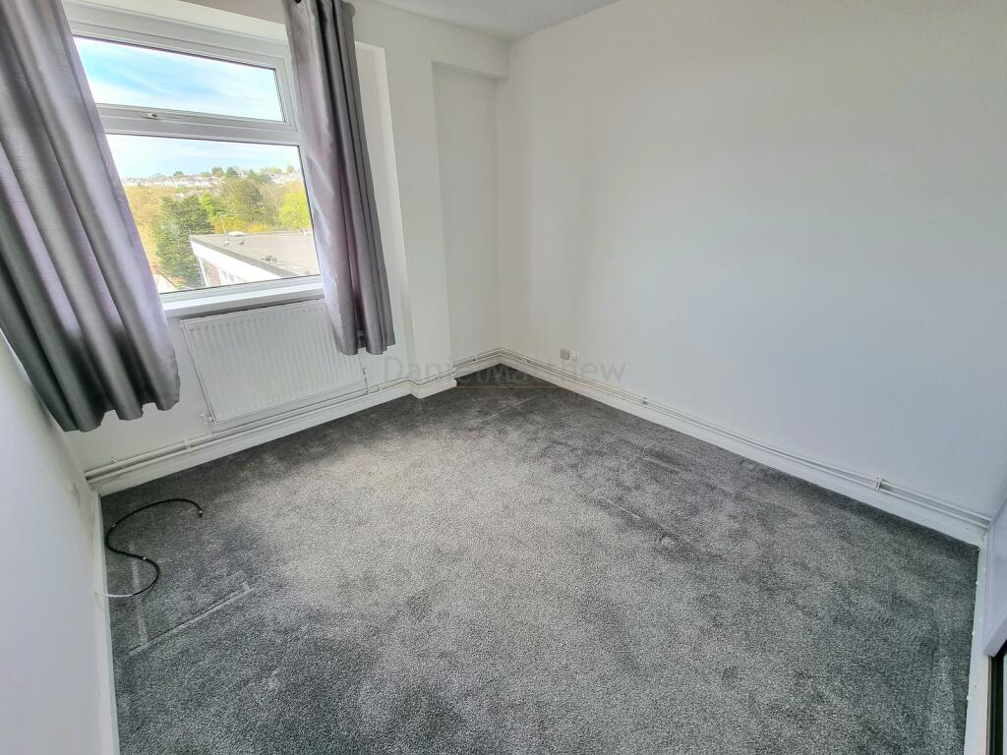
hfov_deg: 106.2
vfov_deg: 89.9
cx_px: 504
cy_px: 378
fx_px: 378
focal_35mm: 13
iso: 50
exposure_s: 1/120
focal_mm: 2.2
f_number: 2.2
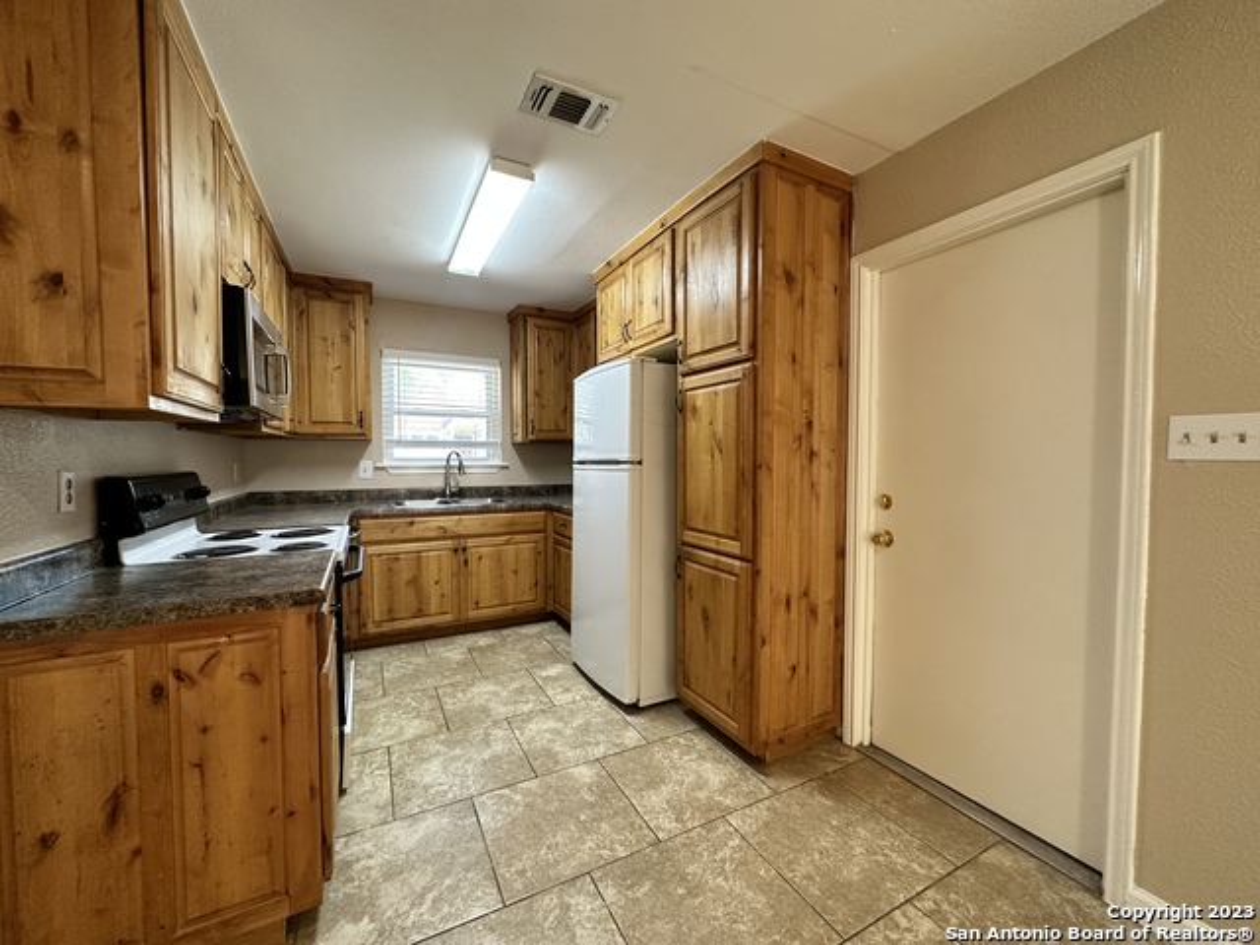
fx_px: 510
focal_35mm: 14
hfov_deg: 102.1
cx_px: 630
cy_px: 472
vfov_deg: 85.7
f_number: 2.2
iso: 160
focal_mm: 2.22
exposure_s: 1/60
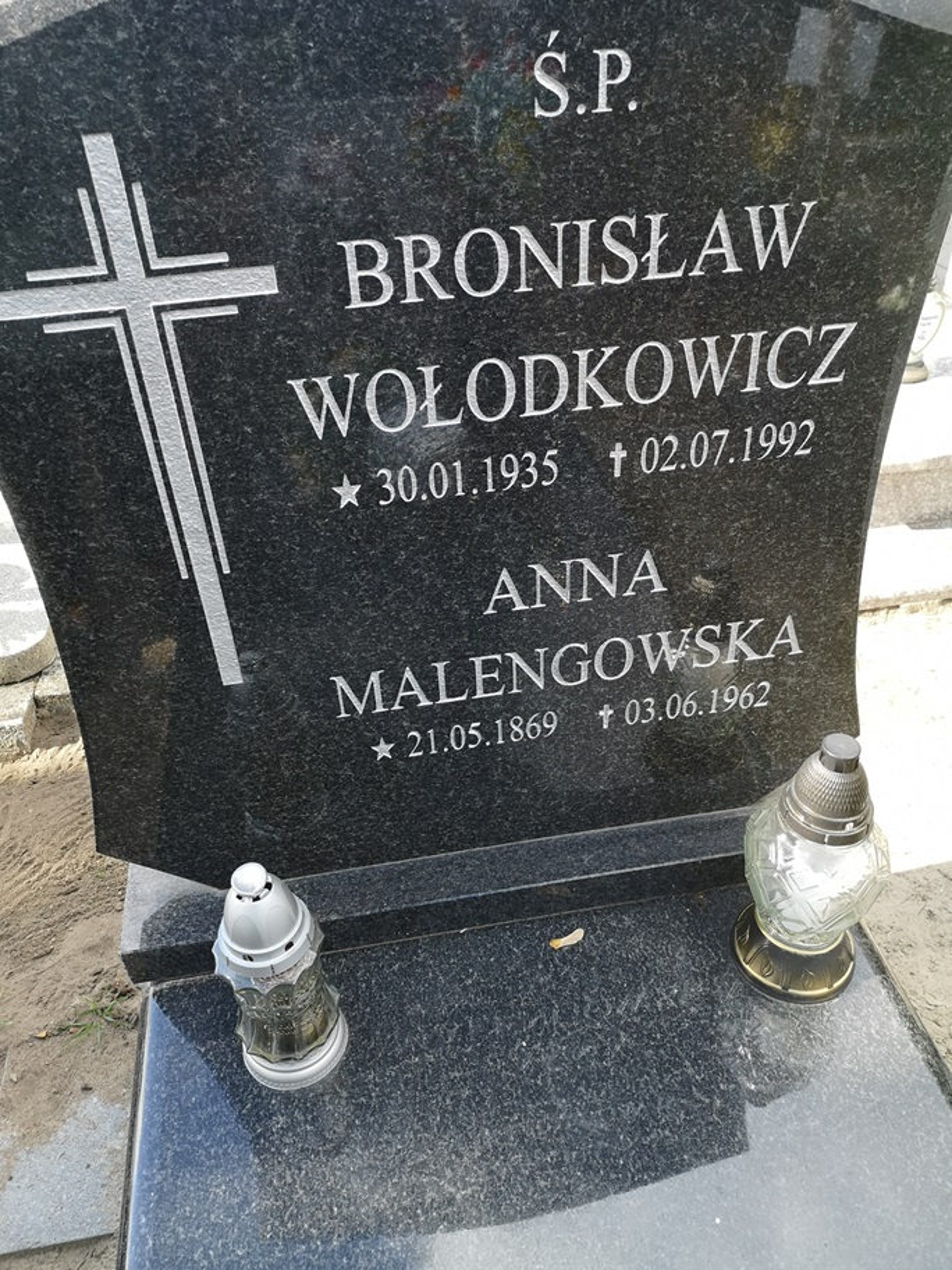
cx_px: 476
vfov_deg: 65.3
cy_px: 635
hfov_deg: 51.4
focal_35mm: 27
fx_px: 990
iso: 160
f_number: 1.8
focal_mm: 5.58
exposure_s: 1/900
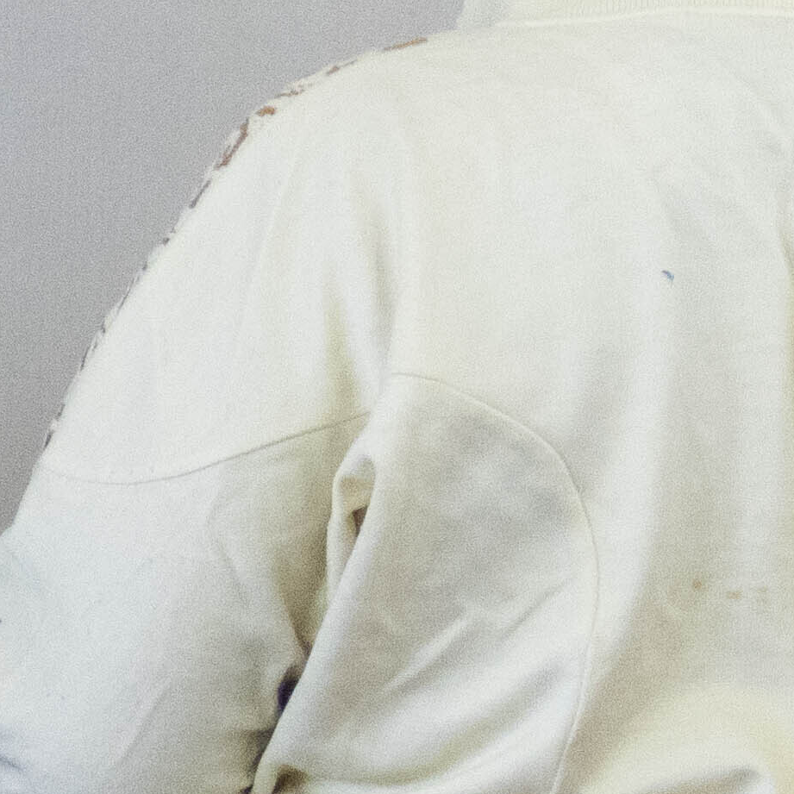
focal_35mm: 311
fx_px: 8071
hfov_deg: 5.2
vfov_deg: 5.6
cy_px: 1192
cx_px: -2043
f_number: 2.8
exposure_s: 1/640
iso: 1600
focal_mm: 39
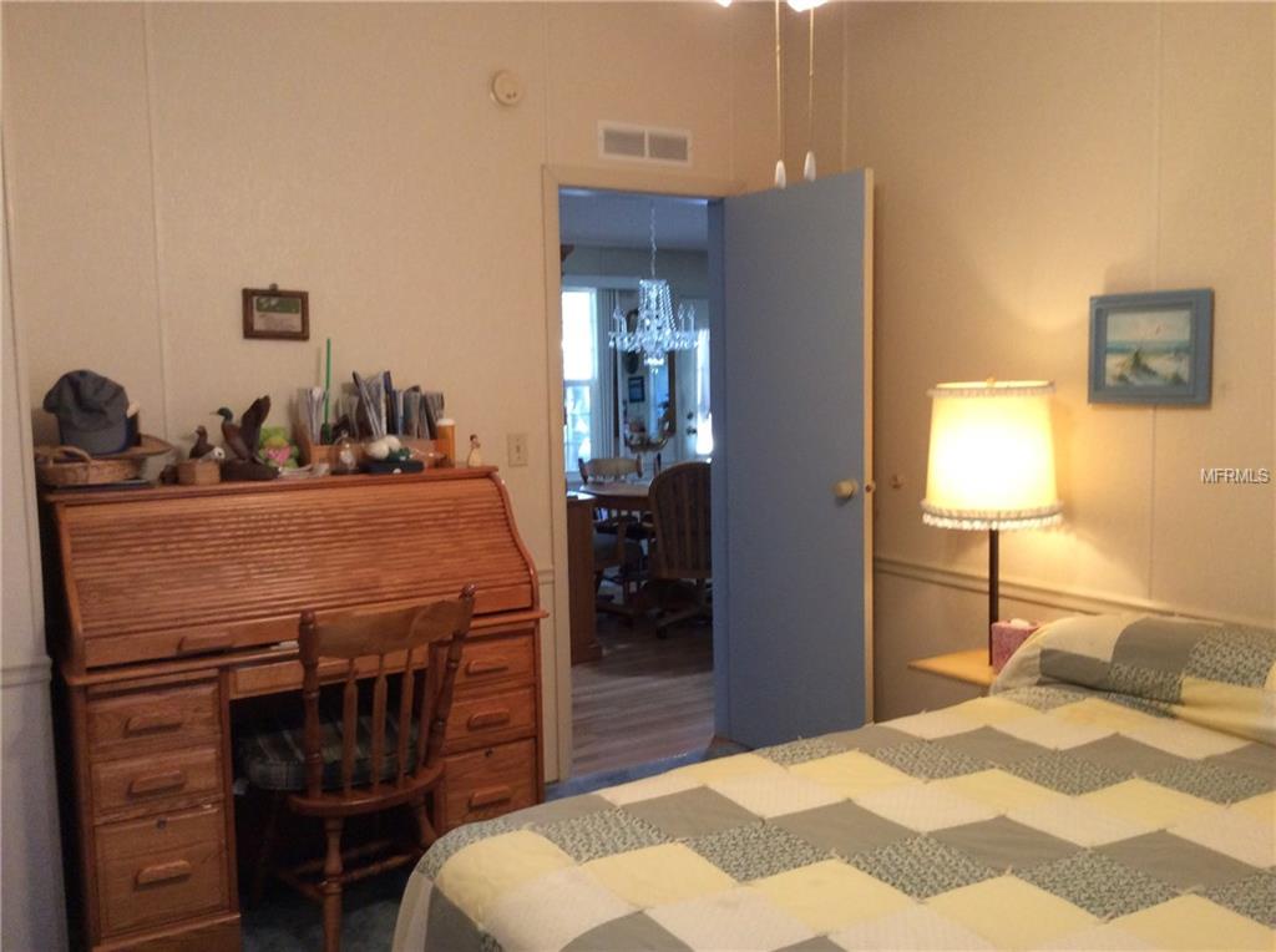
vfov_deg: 44.0
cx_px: 638
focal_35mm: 32
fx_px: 1177
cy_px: 476
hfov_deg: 56.9
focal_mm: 3.3
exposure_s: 1/24
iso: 125
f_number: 2.4
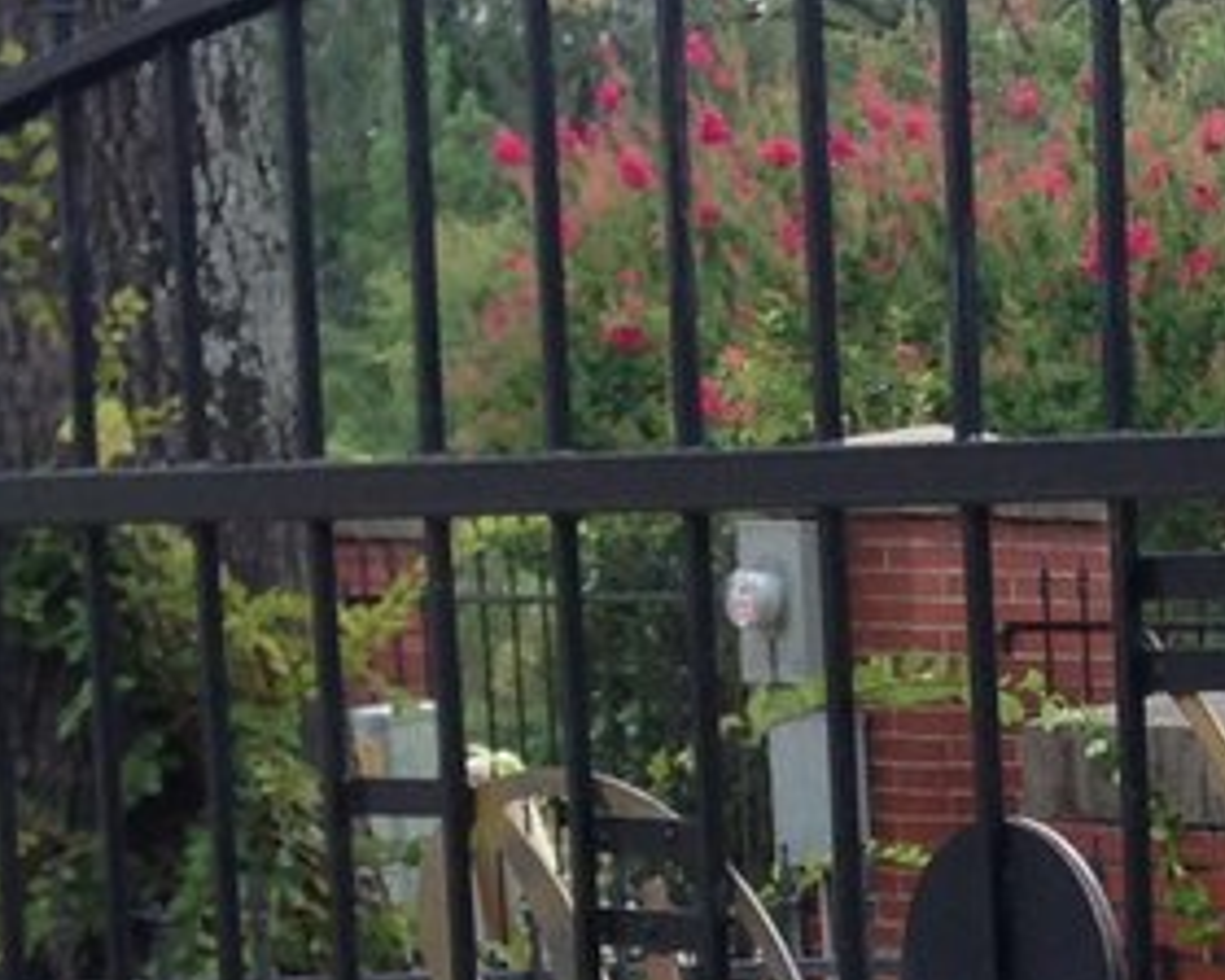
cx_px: 2437
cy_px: 1916
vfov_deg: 8.0
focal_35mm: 184
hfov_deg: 9.8
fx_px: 6671
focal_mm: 4.12
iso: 50
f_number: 2.4
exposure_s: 1/488
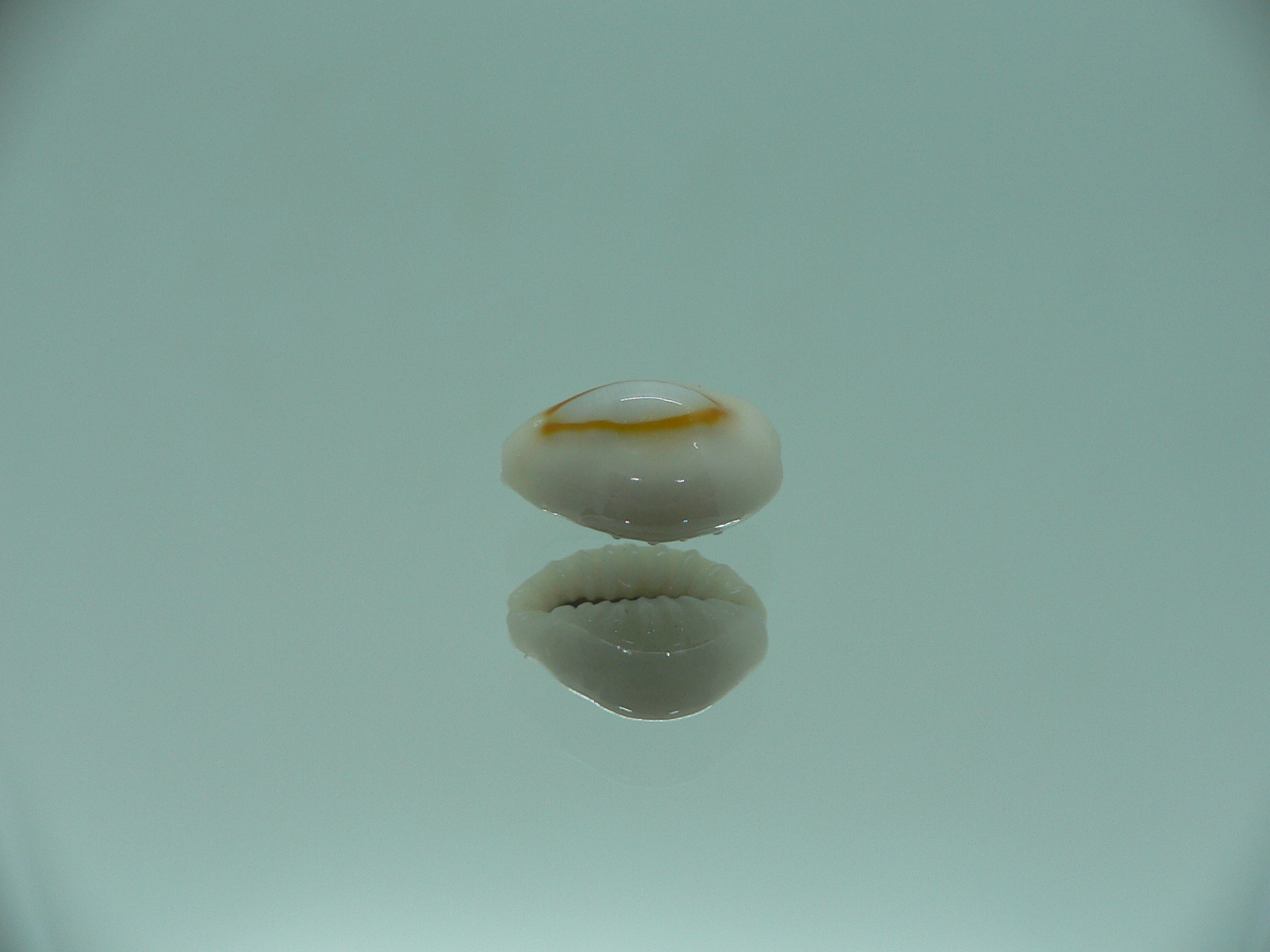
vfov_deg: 40.7
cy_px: 476
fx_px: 1284
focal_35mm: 35
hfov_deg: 52.6
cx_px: 635
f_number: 2.8
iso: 80
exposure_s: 1/80
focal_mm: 4.6
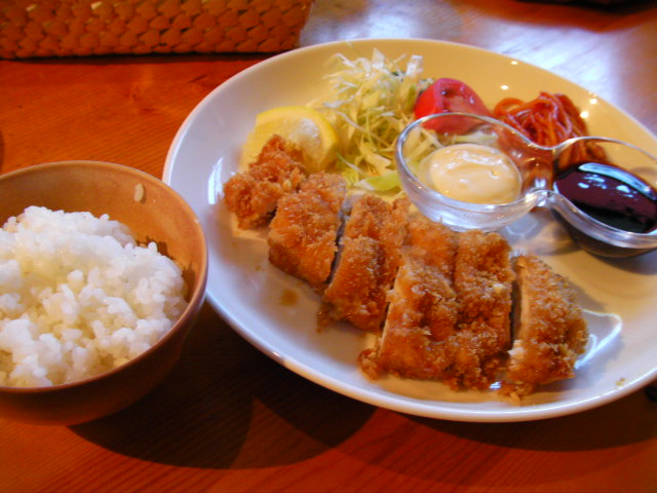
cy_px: 246
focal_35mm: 38
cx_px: 328
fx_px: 721
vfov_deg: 37.7
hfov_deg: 49.0
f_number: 3.5
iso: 200
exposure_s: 1/15.2
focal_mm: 6.3
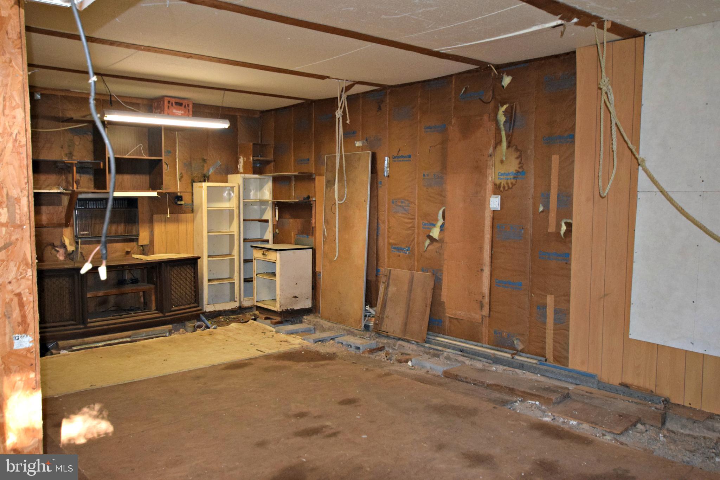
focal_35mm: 30
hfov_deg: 61.9
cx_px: 360
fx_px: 600
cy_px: 240
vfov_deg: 43.6
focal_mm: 20
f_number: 3.5
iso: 1400
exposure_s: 1/60
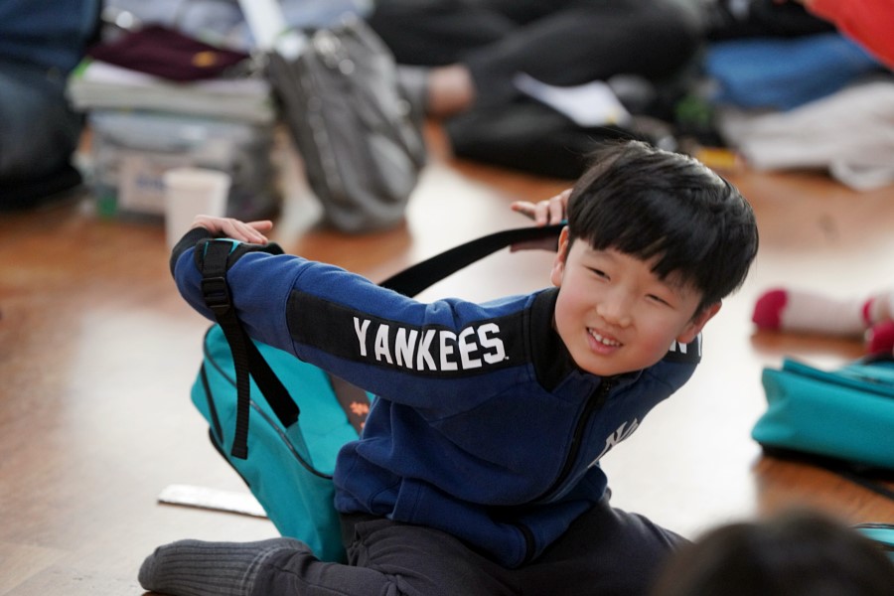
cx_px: 447
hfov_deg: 10.3
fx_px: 4966
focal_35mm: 200
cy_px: 298
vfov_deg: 6.9
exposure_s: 1/250
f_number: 4
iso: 2500
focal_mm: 200
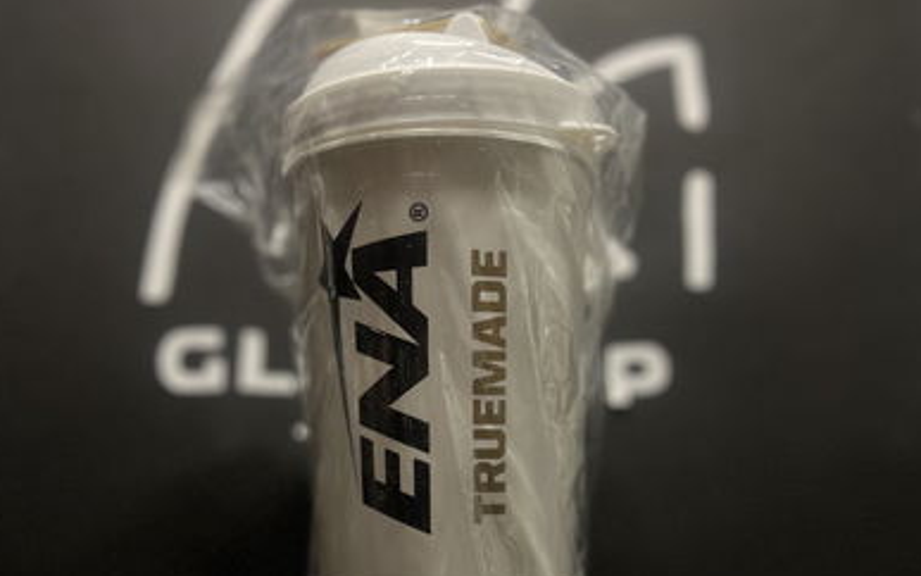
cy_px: 463
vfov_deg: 32.6
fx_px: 954
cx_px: 459
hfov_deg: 51.5
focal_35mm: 38
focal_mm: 5.7
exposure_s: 1/32
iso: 640
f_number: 1.5
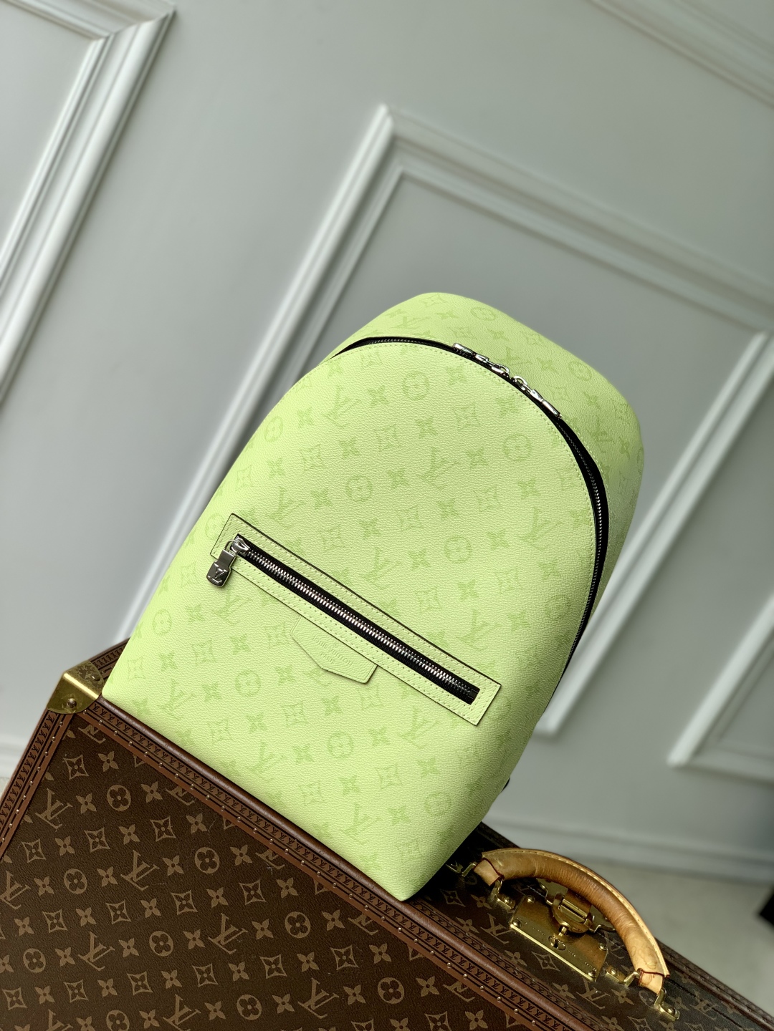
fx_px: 1550
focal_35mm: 52
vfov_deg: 36.8
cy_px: 516
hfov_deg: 28.0
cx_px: 387
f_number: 2.4
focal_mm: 6
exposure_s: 1/331
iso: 16
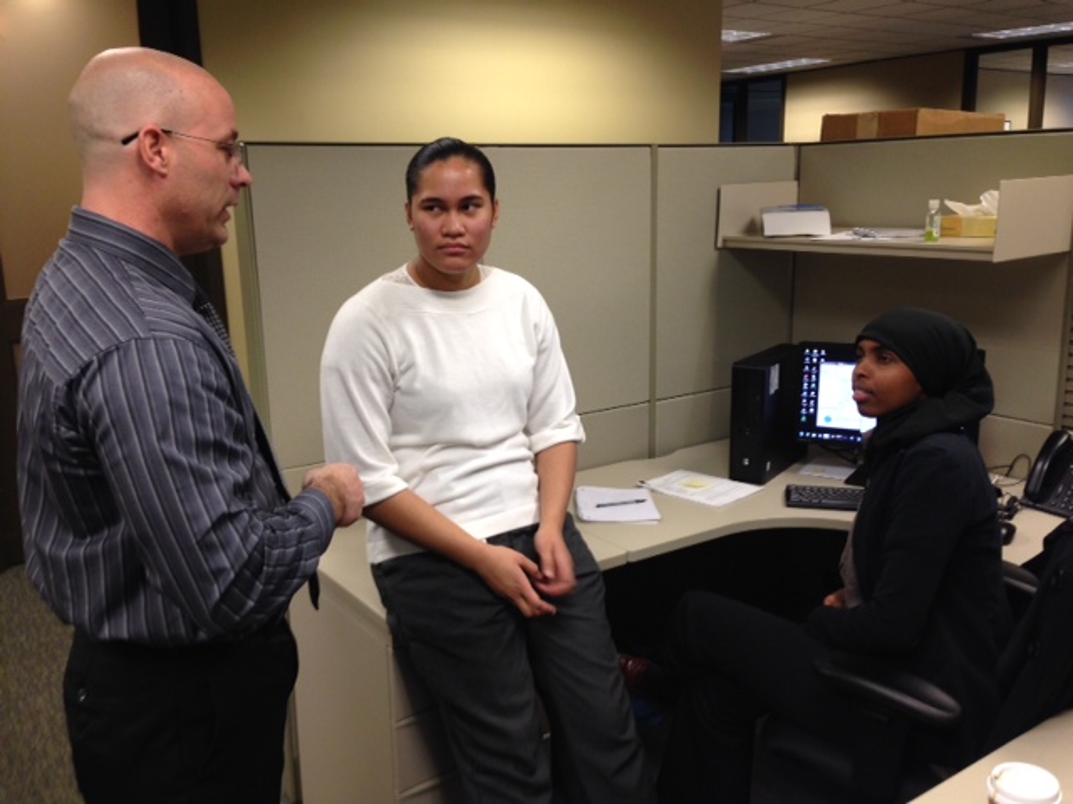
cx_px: 536
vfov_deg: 42.9
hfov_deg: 55.4
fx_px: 1023
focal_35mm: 33
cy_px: 402
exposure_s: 1/20
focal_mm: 4.12
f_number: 2.4
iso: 80
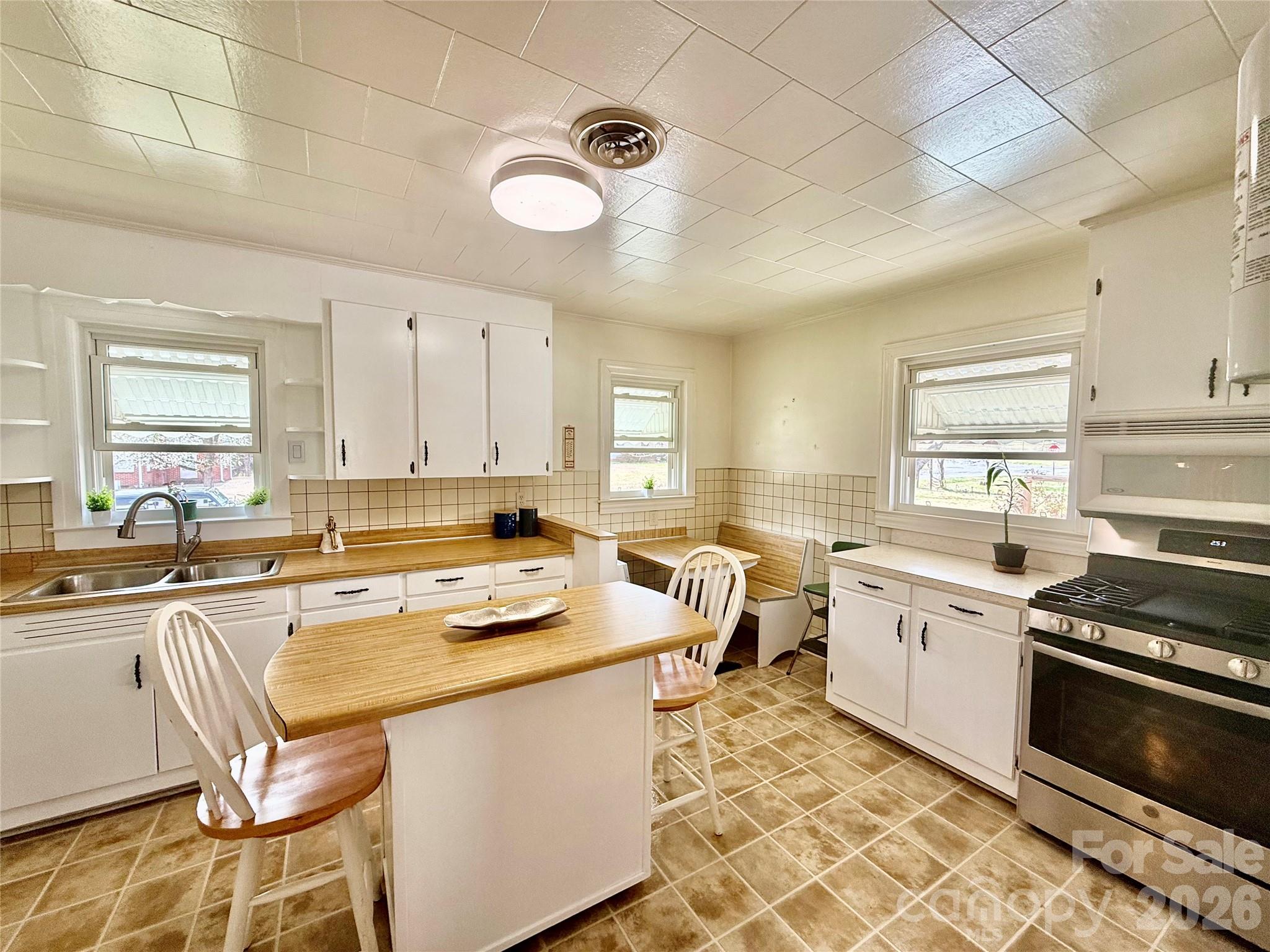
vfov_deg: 85.7
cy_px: 476
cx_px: 635
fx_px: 514
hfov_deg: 102.1
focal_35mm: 14
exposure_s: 1/99
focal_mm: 2.22
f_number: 2.2
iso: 100
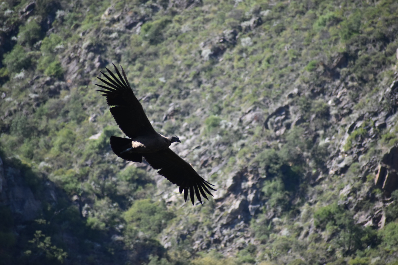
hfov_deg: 4.6
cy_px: 132
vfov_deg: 3.1
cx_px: 199
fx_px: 4975
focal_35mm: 450
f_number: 6.3
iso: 560
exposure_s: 1/1000
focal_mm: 300
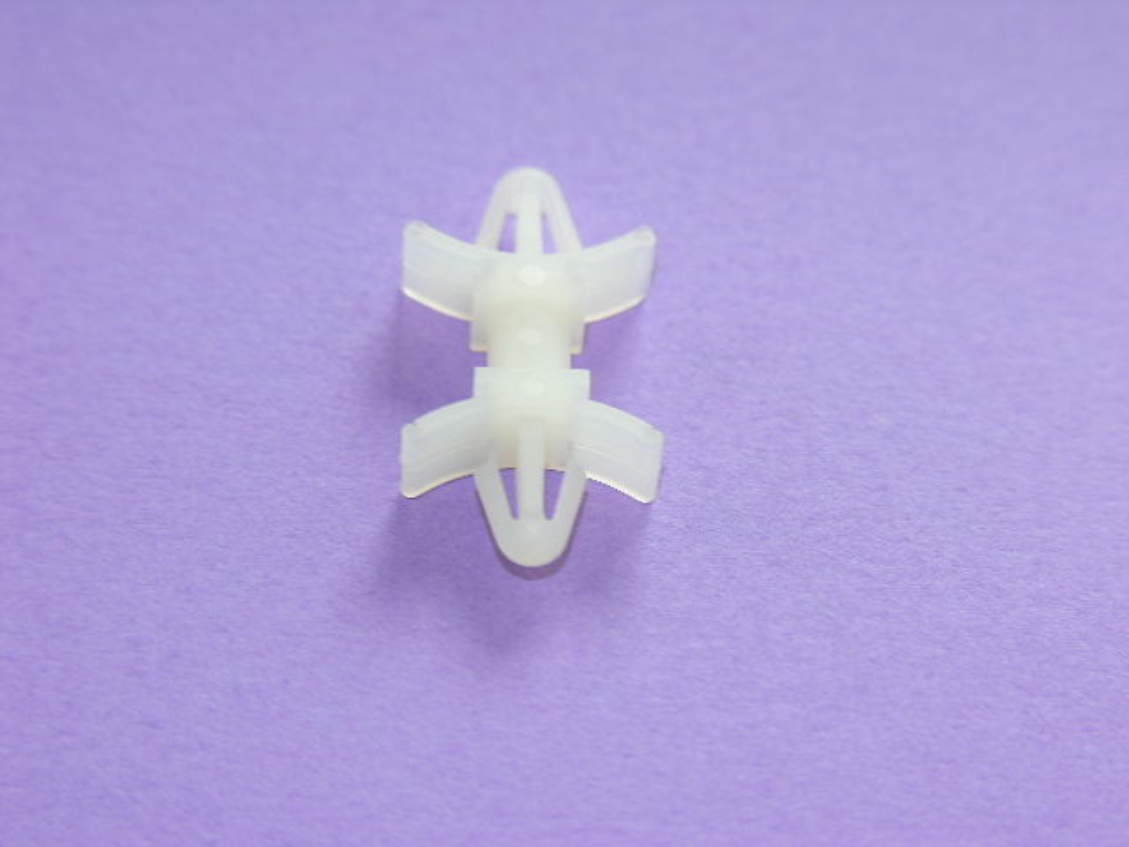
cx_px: 564
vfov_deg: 11.7
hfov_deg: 15.5
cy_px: 424
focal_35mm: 127
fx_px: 4142
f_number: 3.8
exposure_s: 1/18
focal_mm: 32.4
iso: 50
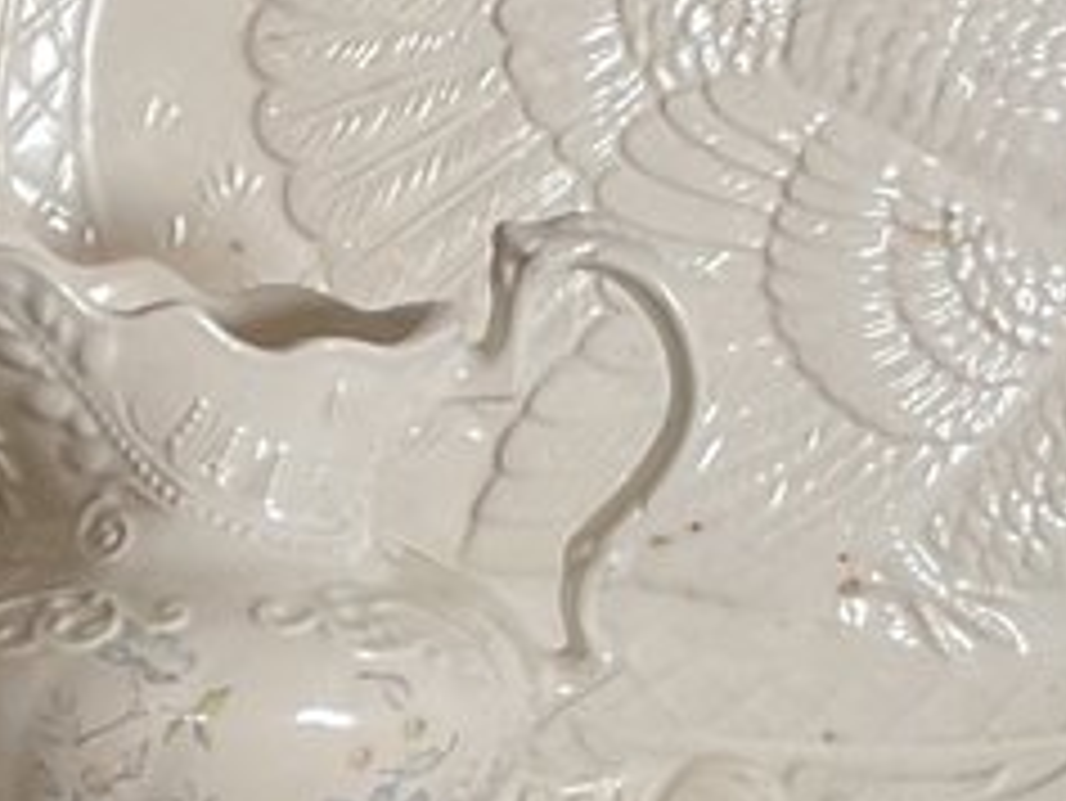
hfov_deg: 10.3
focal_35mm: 185
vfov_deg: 7.9
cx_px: -582
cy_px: 1073
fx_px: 5700
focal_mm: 3
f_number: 1.8
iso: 40
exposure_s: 1/60
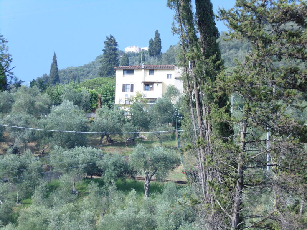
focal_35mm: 144
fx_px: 1277
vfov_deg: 10.3
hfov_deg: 13.7
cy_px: 115
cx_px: 154
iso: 100
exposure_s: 1/500
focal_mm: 26.3
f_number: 5.1
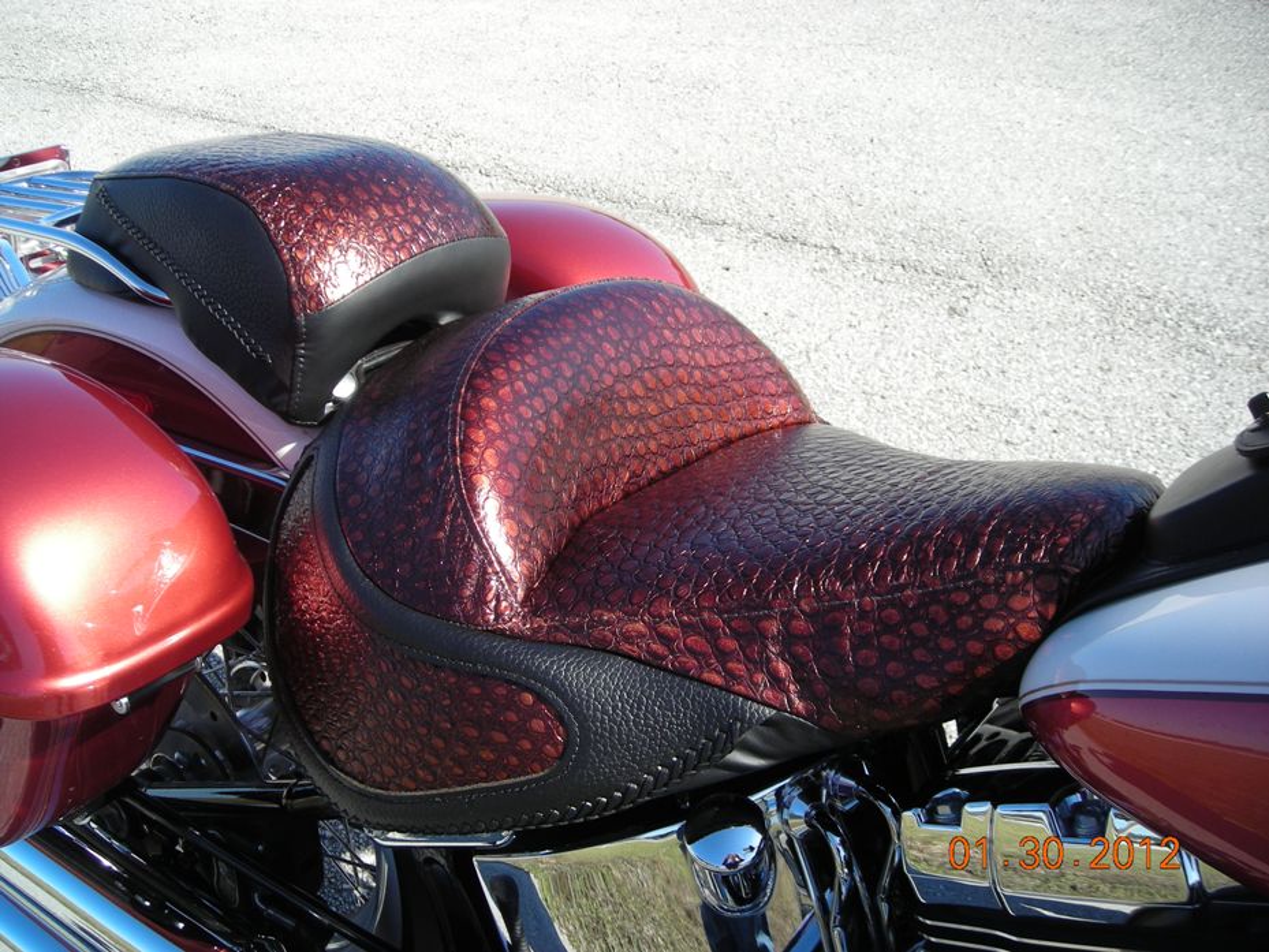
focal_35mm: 38
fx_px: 1393
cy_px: 476
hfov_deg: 49.0
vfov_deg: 37.7
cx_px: 634
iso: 50
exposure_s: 1/327
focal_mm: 6.3
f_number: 3.2
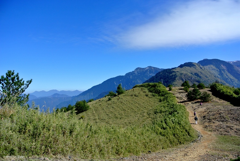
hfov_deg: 67.3
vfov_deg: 48.1
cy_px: 80
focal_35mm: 27
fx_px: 180
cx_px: 120
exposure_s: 1/800
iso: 100
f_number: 4.5
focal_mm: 10
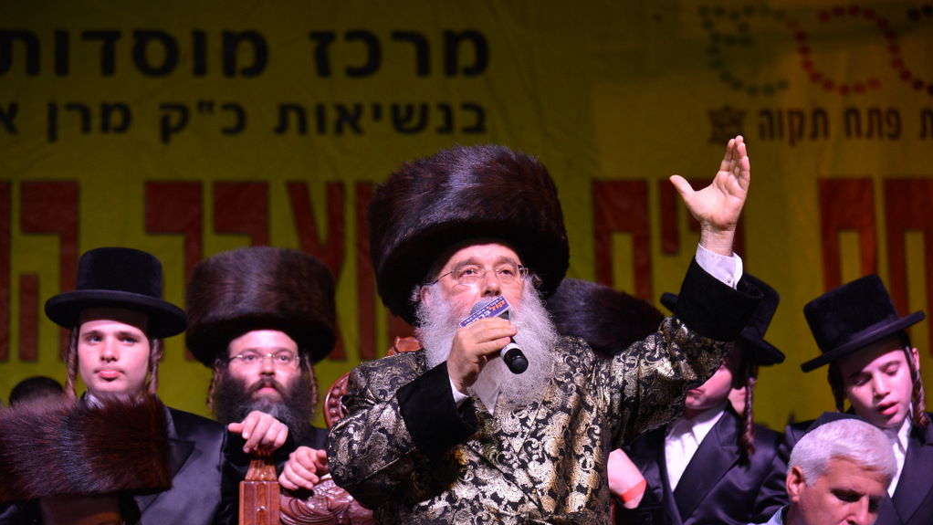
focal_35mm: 126
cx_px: 466
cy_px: 297
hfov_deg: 17.0
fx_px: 3117
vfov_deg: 9.6
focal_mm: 120
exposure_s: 1/160
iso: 1250
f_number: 4.5
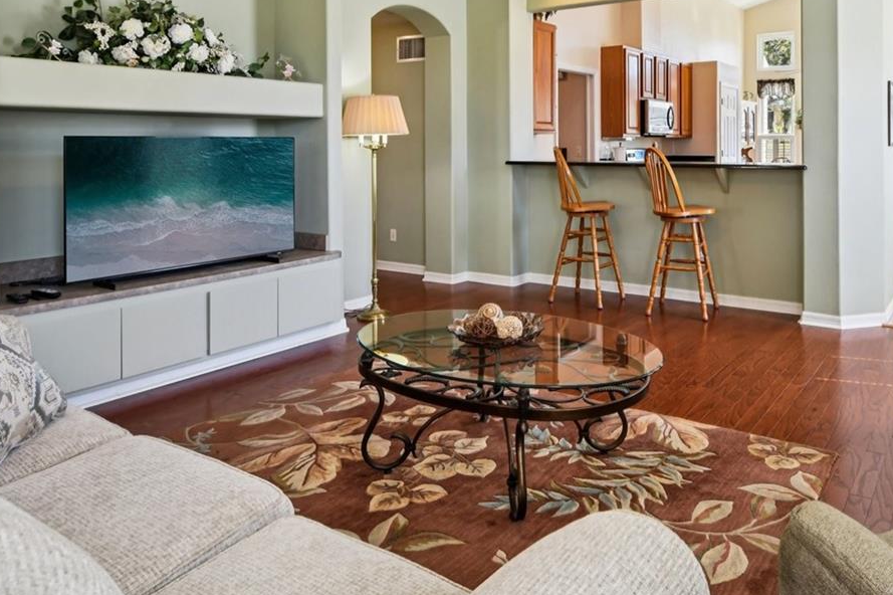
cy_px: 154
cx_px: 582
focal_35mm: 27
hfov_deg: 65.9
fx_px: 669
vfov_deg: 46.3
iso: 400
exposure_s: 1/20
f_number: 8
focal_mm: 15
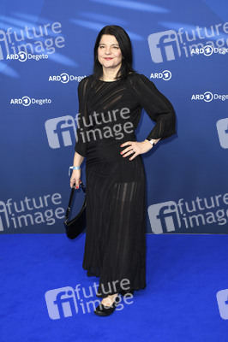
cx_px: 114
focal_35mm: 58
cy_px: 171
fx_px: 552
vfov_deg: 34.5
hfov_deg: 23.3
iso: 800
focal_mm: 58
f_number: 4
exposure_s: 1/320
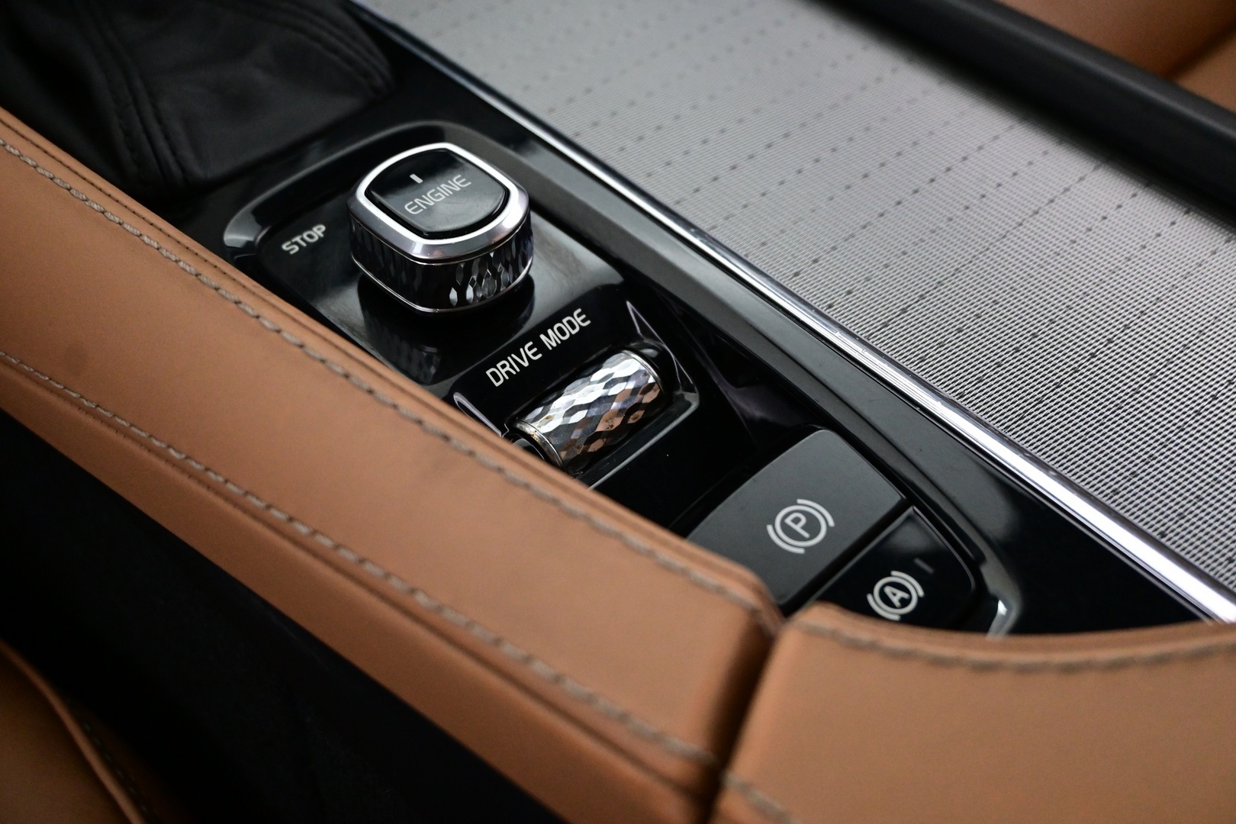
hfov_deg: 52.2
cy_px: 412
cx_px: 618
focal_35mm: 37
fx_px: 1262
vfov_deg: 36.2
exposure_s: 1/40
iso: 3200
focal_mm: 24.5
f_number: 4.2
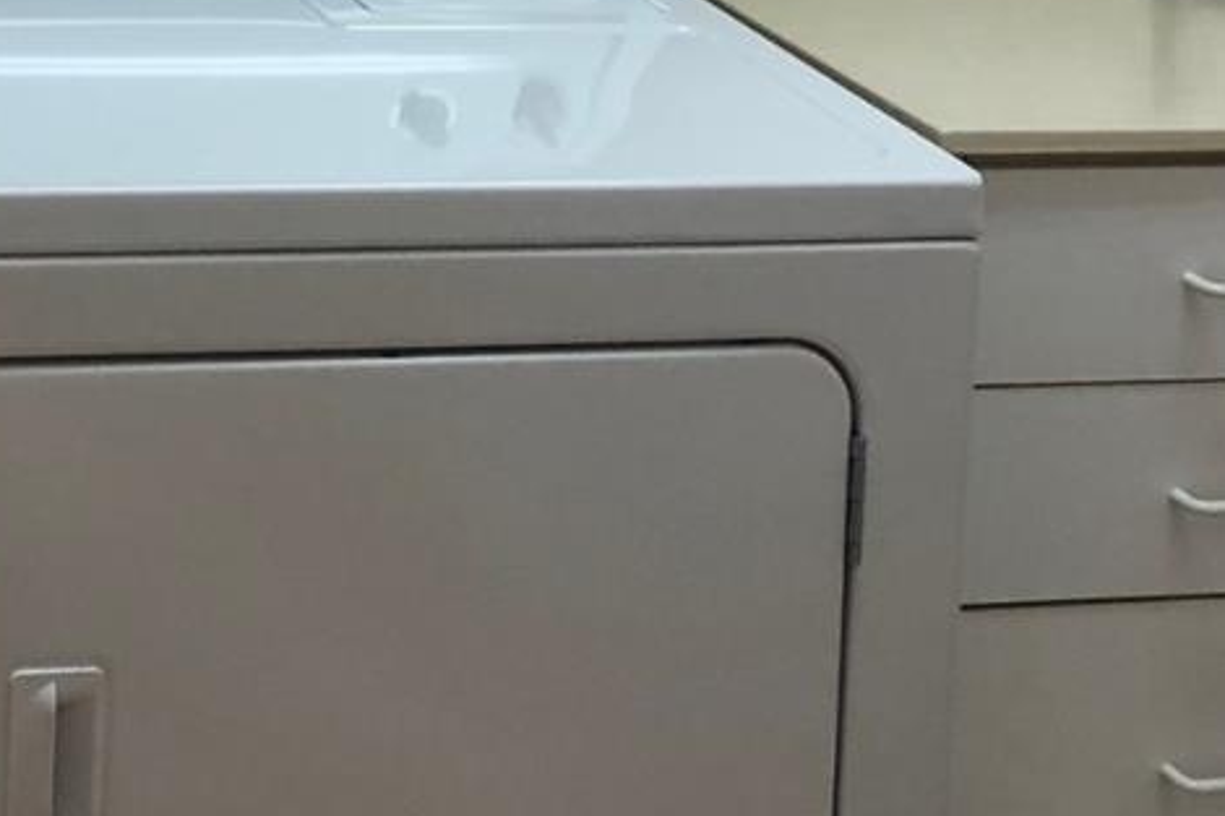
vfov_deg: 13.4
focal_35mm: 93
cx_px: 86
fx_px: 3163
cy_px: -576
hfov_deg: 21.4
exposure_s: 1/30
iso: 25
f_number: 1.8
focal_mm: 3.99
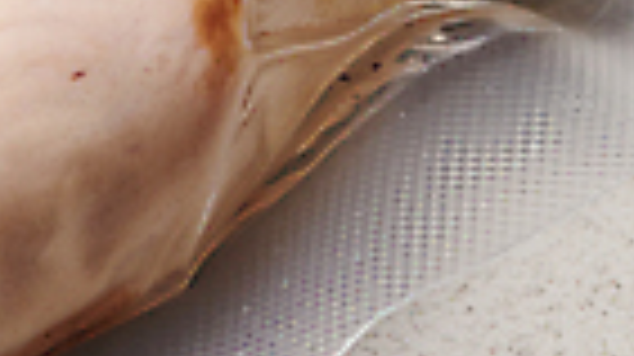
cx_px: -63
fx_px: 7843
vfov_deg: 2.6
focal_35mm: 467
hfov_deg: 4.6
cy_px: 41
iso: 50
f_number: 8
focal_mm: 105
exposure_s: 1/125
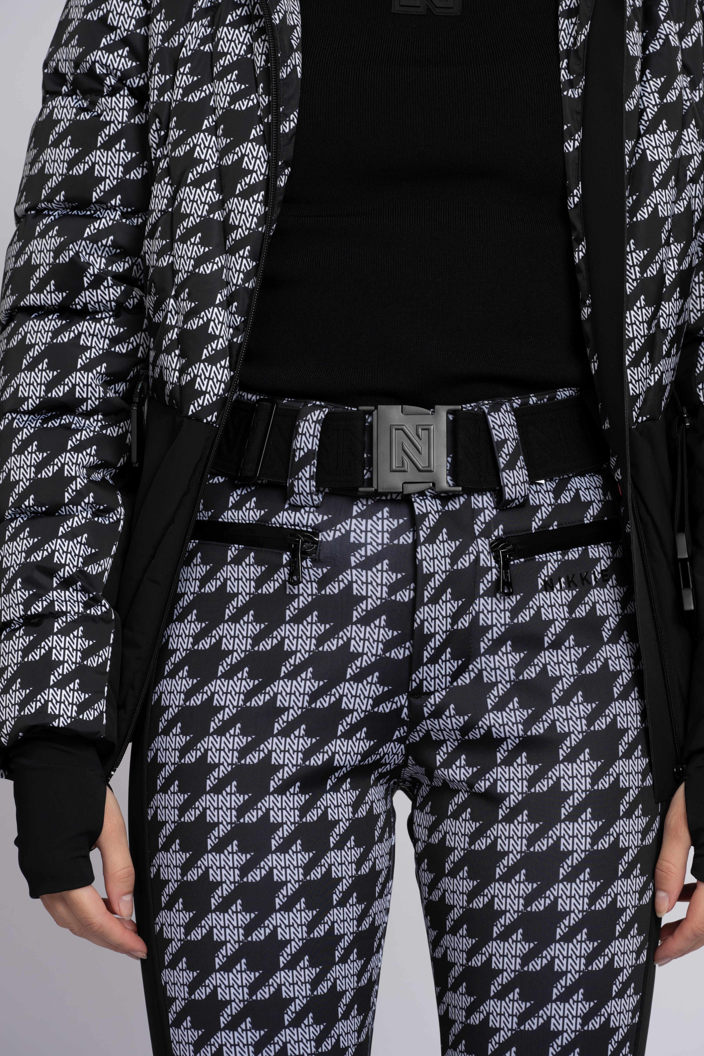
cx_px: 370
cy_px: 526
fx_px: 4077
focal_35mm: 139
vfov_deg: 14.8
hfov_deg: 9.9
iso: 125
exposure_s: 1/200
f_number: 7.1
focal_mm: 120
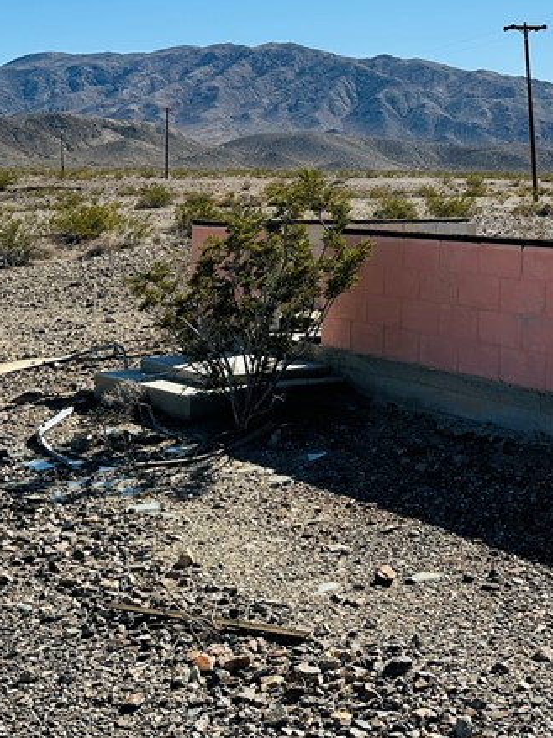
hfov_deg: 25.6
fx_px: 1193
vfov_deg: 33.2
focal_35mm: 56
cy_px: 133
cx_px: 449
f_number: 1.78
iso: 80
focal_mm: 6.86
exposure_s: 1/7576
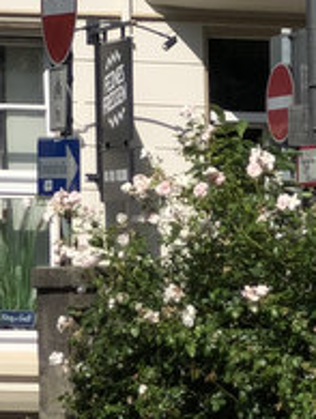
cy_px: -557
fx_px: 3300
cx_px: -267
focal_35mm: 272
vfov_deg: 6.9
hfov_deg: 5.4
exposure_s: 1/1656
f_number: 2.8
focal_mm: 6.6
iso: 20
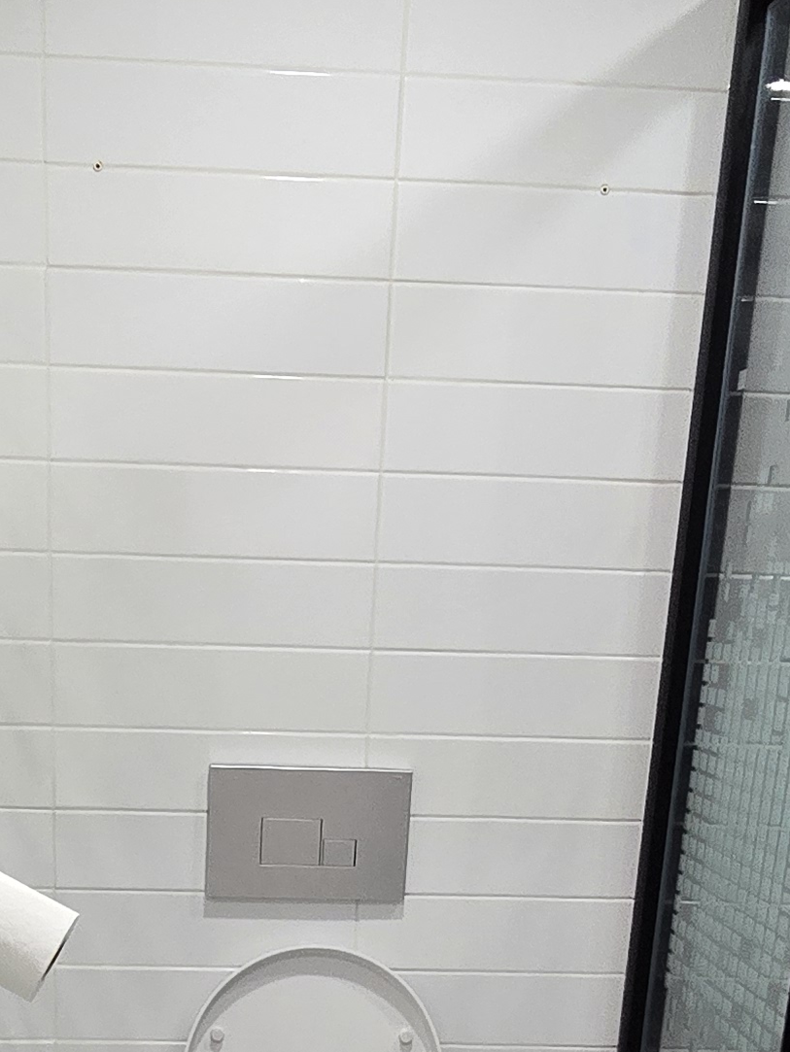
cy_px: 1187
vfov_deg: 33.8
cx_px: 263
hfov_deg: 30.1
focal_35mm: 48
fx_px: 1460
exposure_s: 1/50
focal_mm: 2.2
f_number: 2.2
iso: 320
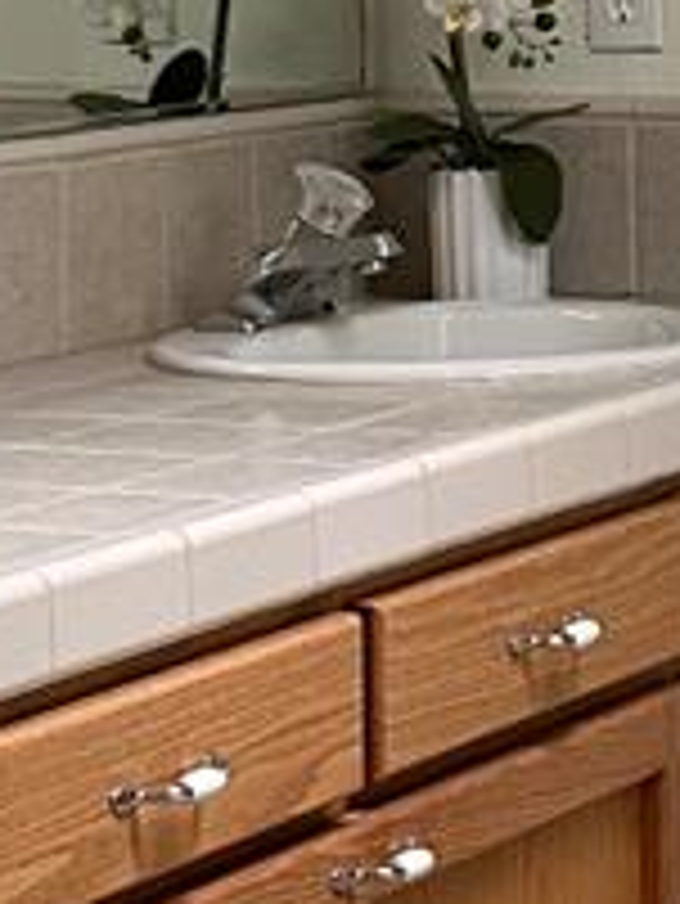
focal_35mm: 179
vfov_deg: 11.0
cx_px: 673
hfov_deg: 8.3
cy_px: 382
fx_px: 4683
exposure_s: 1/121
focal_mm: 6.86
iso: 200
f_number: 1.78
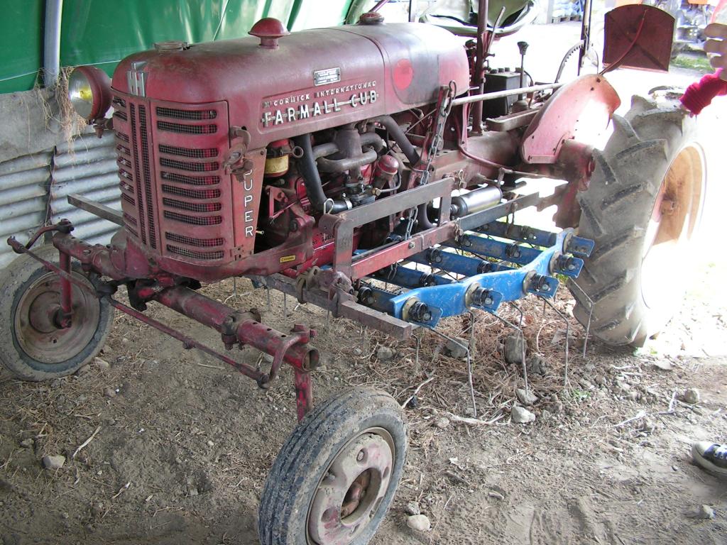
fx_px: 756
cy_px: 272
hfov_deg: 51.4
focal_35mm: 36
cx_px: 364
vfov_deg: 39.7
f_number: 3.2
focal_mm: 6
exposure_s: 1/40
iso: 64
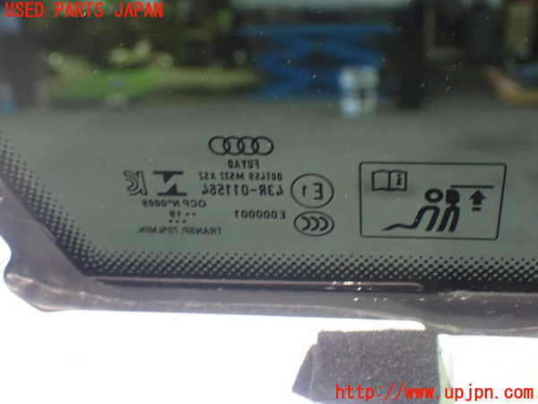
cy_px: 202
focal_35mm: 50
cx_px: 269
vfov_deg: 29.1
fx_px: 777
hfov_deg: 38.2
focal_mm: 9.01
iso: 800
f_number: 3.2
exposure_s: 1/13
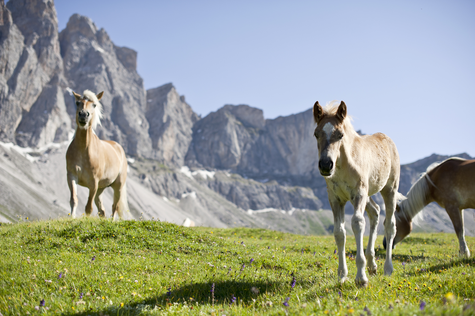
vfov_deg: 27.0
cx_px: 238
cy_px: 158
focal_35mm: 50
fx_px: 659
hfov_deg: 39.6
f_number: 2.5
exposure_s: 1/6400
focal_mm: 50
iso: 200
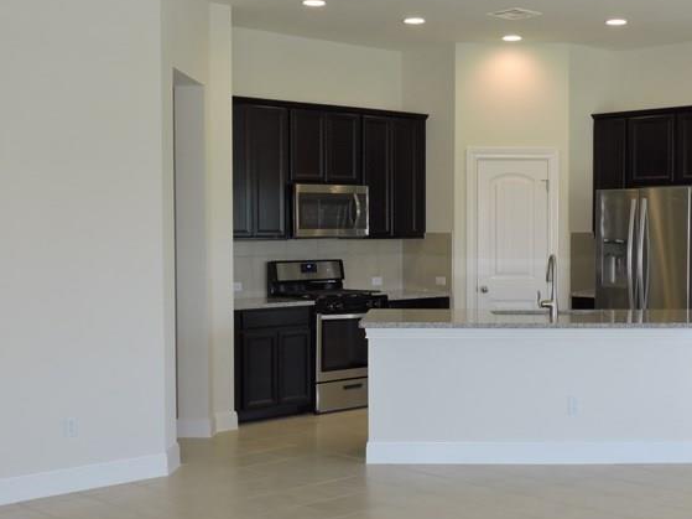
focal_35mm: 55
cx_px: 446
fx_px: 1099
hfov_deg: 34.7
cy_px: 279
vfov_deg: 26.5
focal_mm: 5.4
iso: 180
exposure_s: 1/40
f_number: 3.5
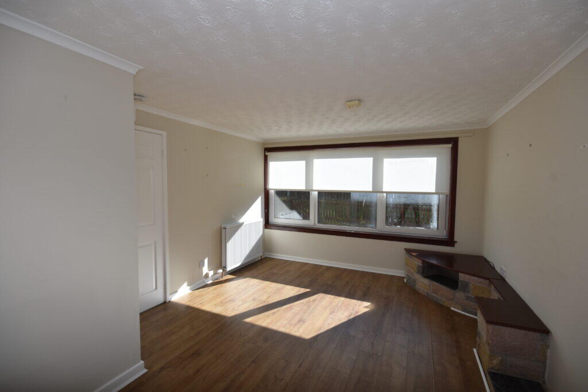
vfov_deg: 77.3
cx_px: 294
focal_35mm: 15
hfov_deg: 100.4
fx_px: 245
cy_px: 196
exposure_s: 1/250
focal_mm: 10
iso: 360
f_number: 8
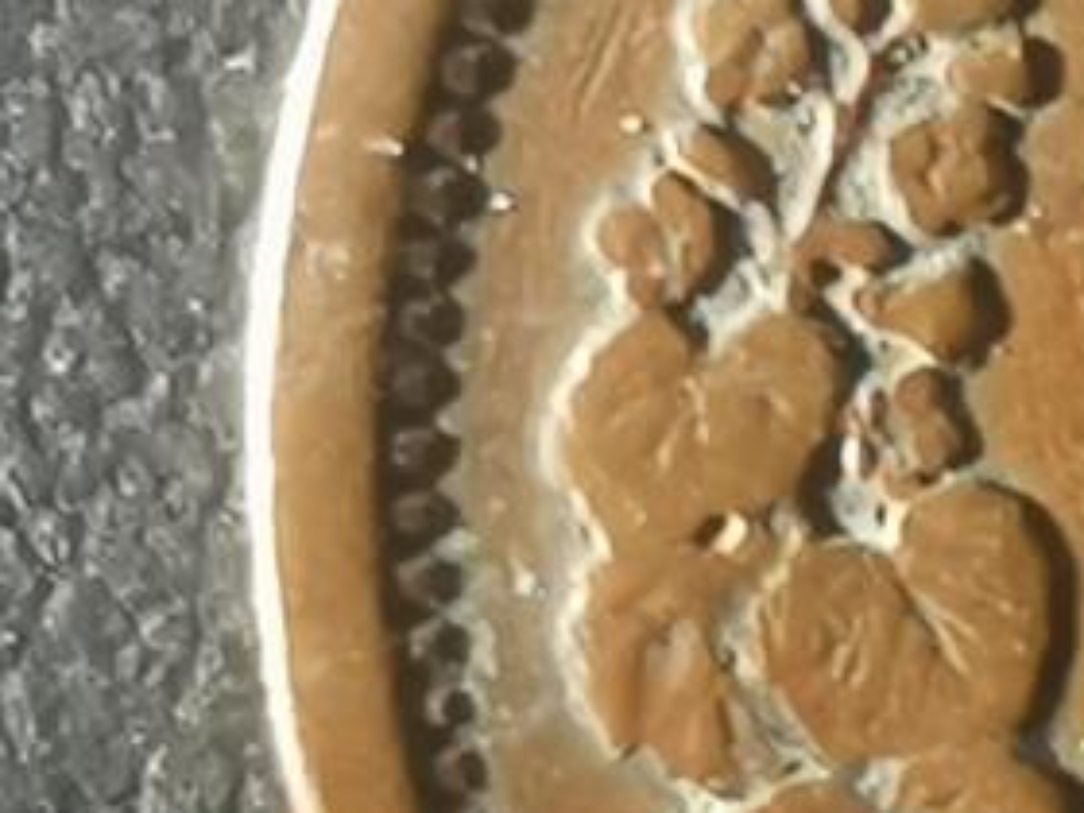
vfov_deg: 4.3
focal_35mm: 345
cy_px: 298
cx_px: 1870
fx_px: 10804
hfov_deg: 5.7
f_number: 1.8
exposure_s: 1/120
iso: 80
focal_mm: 4.75
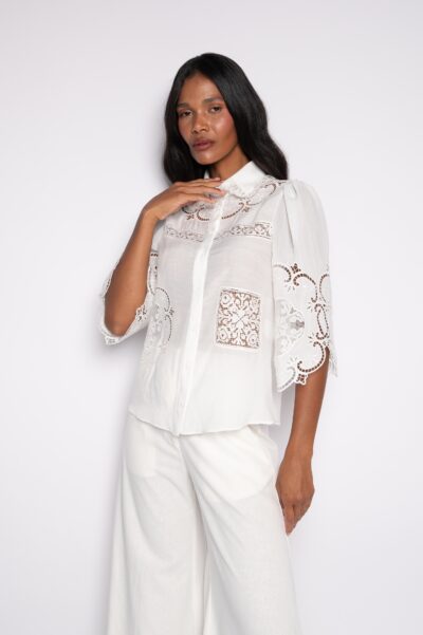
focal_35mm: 42
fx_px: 741
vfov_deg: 46.4
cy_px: 318
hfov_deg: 31.9
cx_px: 212
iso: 200
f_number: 7.1
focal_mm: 42
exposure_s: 1/160
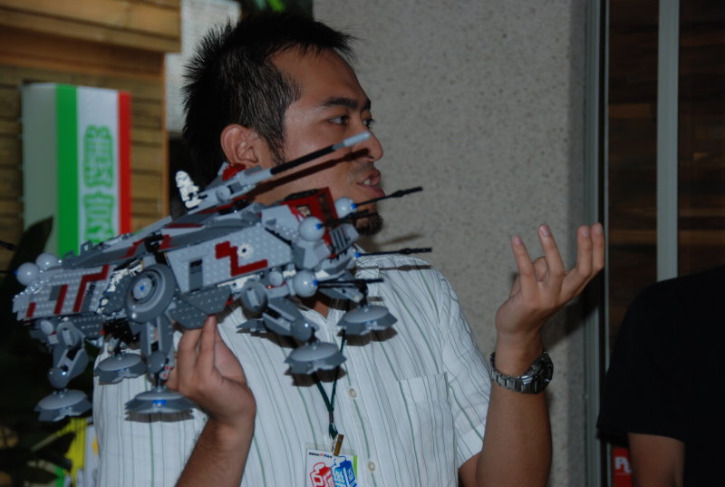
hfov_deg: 18.1
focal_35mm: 112
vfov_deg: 12.2
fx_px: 2270
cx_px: 362
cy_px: 244
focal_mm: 75
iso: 200
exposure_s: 1/60
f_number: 5.3
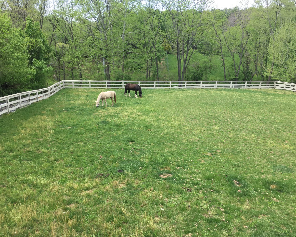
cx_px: 146
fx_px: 272
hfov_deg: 57.2
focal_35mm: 31
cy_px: 118
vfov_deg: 47.1
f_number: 2.2
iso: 25
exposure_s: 1/557
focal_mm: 4.15
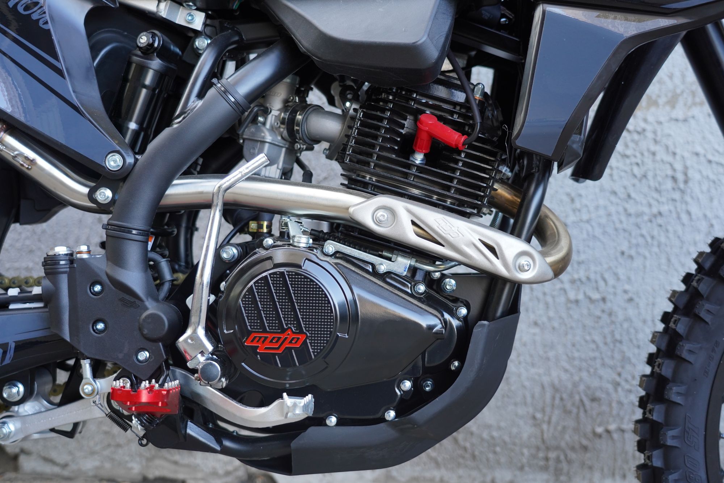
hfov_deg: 43.6
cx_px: 362
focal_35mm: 45
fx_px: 905
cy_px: 242
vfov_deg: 29.9
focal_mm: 45
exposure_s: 1/160
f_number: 4
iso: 800
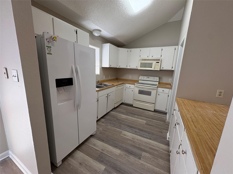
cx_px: 116
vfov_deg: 85.7
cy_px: 87
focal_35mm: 14
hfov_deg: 102.1
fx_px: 94
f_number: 2.2
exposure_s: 1/120
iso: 160
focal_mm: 2.22
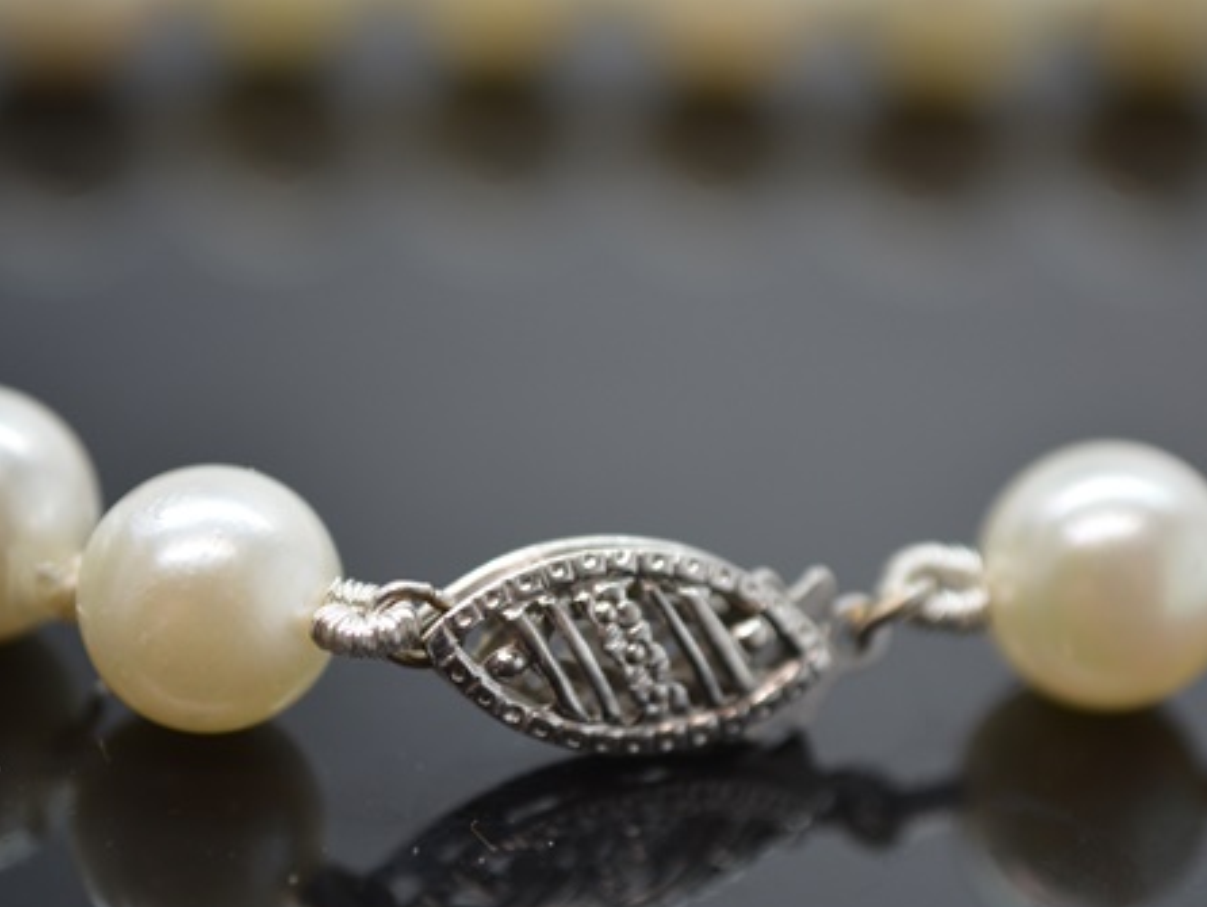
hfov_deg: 18.4
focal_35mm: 107
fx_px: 3721
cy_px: 493
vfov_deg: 13.9
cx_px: 590
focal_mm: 55
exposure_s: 1/60
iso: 450
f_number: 5.6
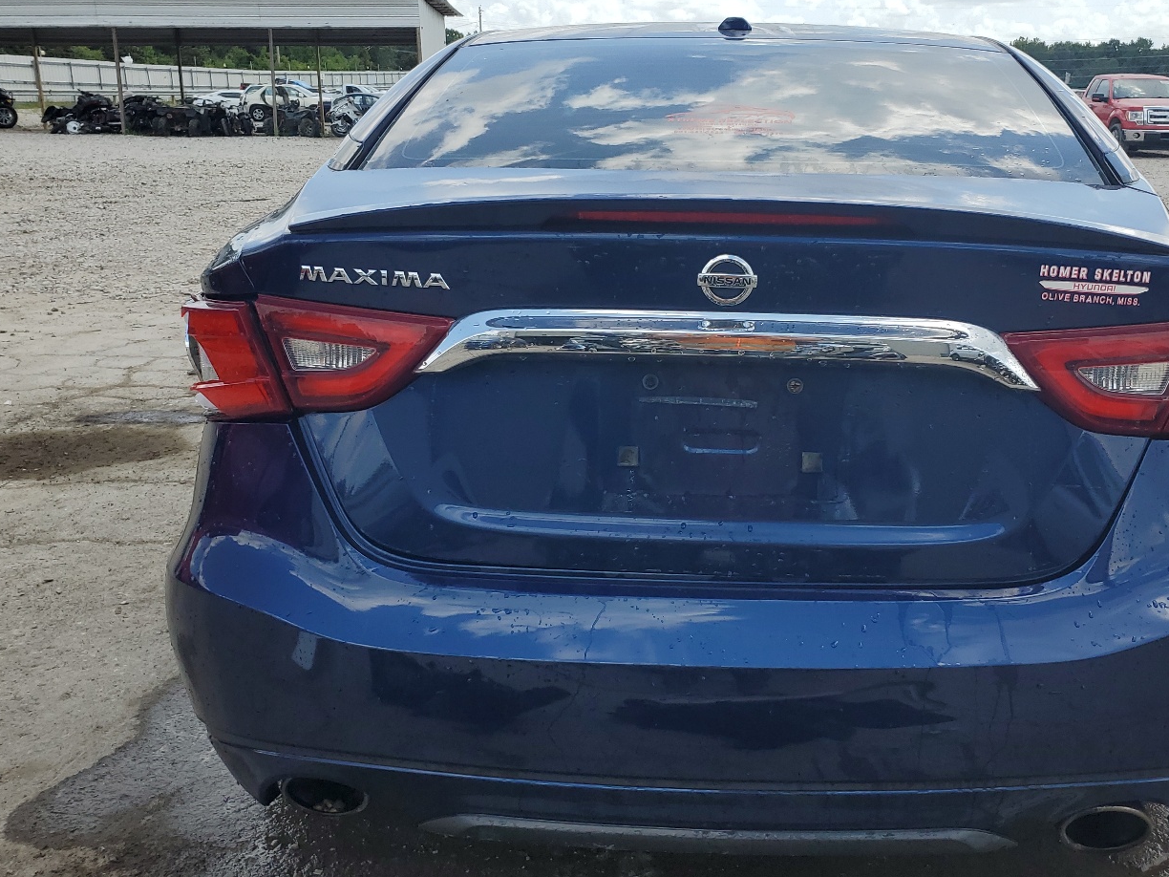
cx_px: 683
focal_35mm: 34
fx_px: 1148
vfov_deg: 41.8
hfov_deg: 53.7
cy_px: 408
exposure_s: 1/2500
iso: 50
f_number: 1.5
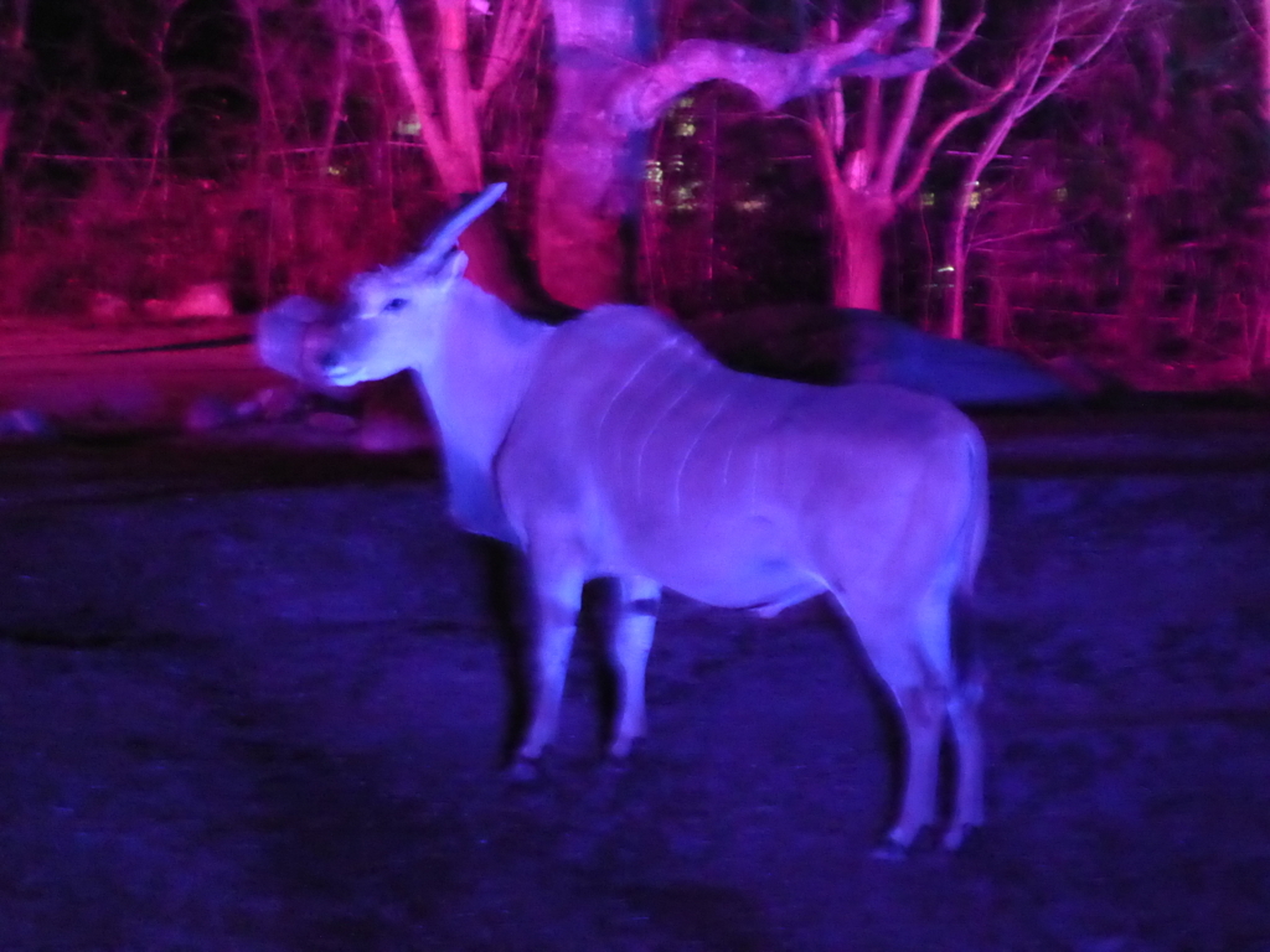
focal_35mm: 106
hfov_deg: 18.5
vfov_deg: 14.0
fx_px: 3889
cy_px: 476
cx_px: 635
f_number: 5.1
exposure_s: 1/8
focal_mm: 19
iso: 3200
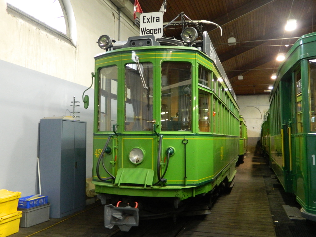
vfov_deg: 40.7
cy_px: 118
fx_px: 320
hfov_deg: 52.6
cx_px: 158
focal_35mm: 35
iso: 400
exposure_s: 1/15
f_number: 3.3
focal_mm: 6.2
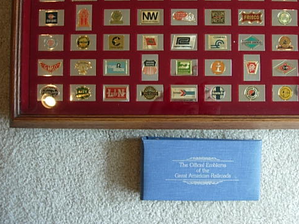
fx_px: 432
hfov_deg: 37.8
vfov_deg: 29.0
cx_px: 193
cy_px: 79
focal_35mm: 50
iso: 64
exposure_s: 1/19
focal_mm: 7.8
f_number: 2.8
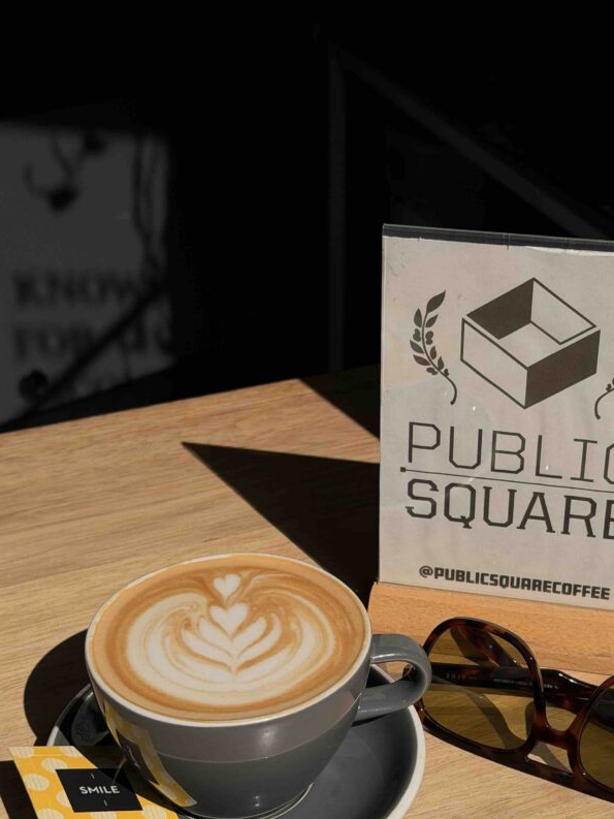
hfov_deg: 23.6
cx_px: 367
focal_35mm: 62
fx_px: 1466
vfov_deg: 31.2
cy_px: 465
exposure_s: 1/27778
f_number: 1.78
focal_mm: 6.76
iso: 64
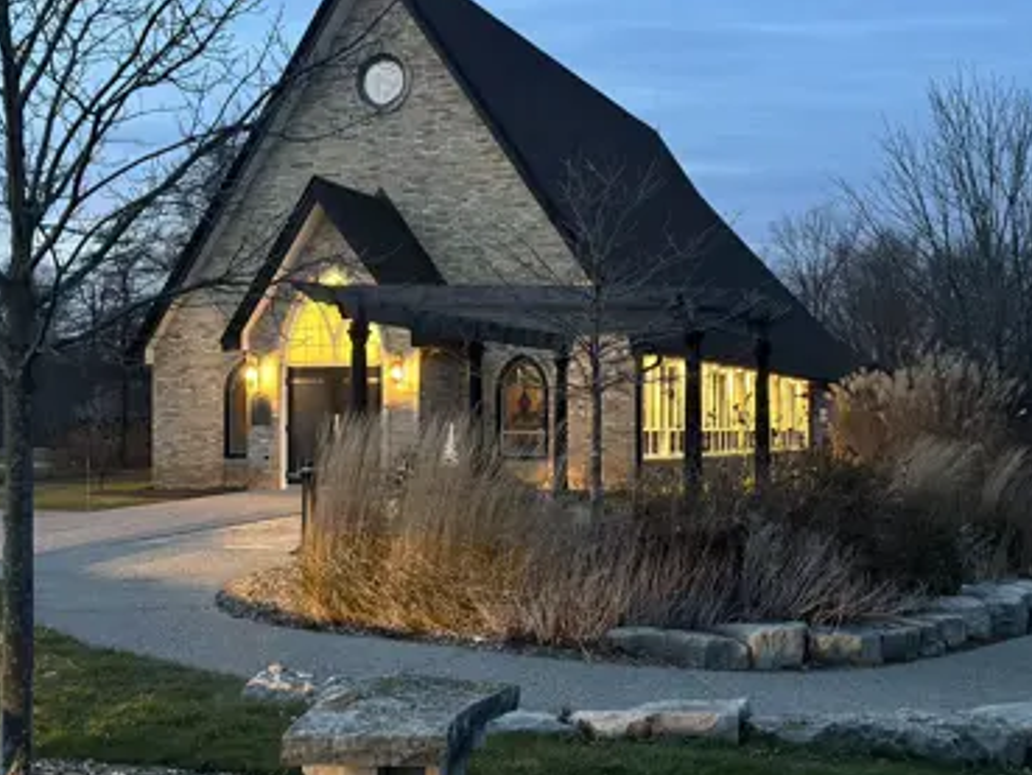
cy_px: 406
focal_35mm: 52
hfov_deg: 36.8
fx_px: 1551
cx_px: 492
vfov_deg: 28.0
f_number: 1.78
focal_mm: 6.86
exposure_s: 1/30
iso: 800
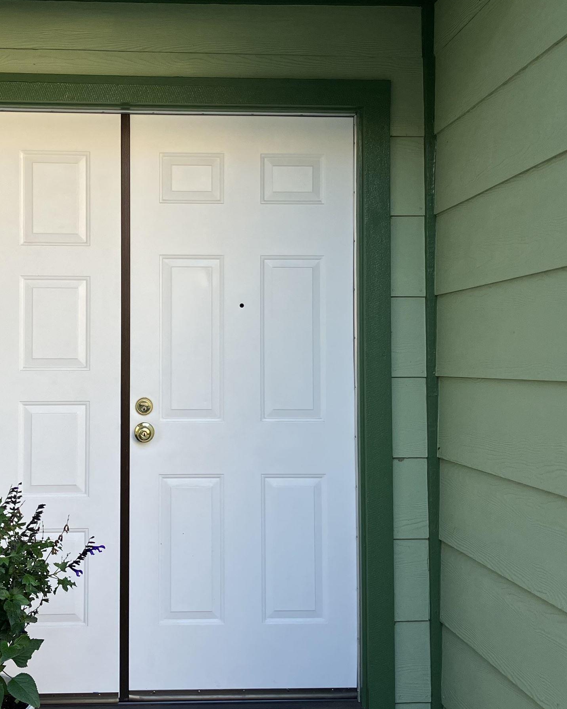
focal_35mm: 47
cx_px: 177
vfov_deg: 39.5
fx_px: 986
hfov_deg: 31.8
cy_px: 345
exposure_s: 1/121
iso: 40
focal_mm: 3.99
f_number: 1.8
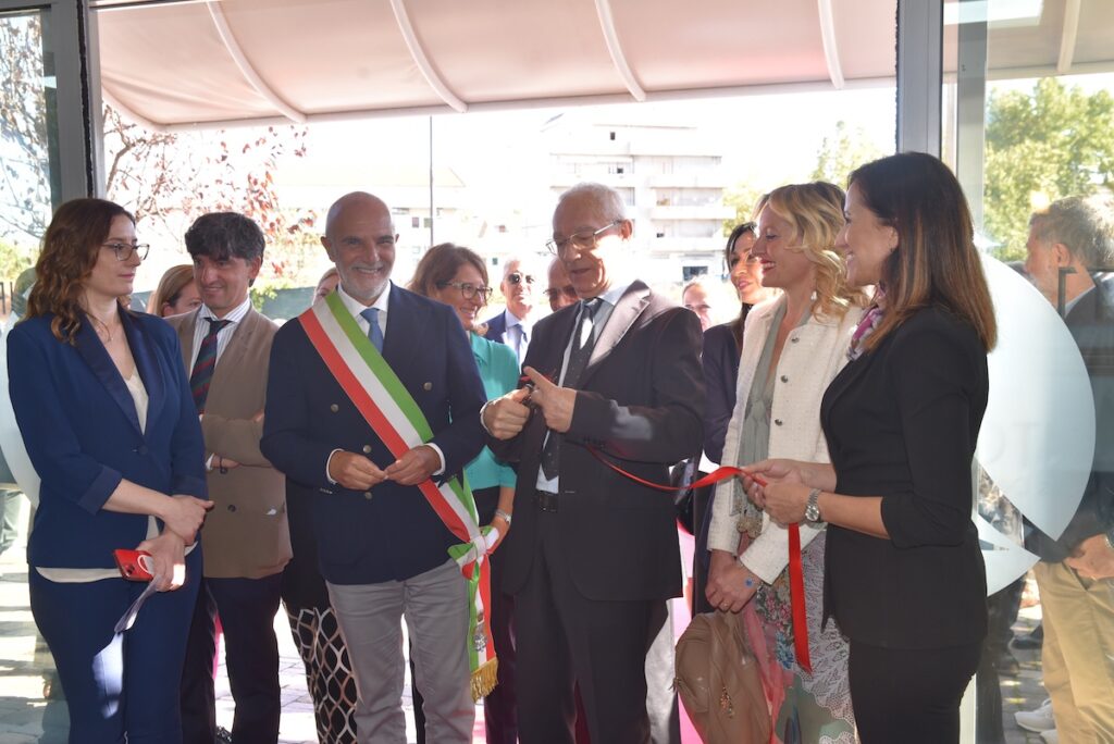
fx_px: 1238
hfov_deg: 48.4
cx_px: 557
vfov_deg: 33.4
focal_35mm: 40
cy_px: 372
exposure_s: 1/125
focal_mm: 40
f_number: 5.6
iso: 640
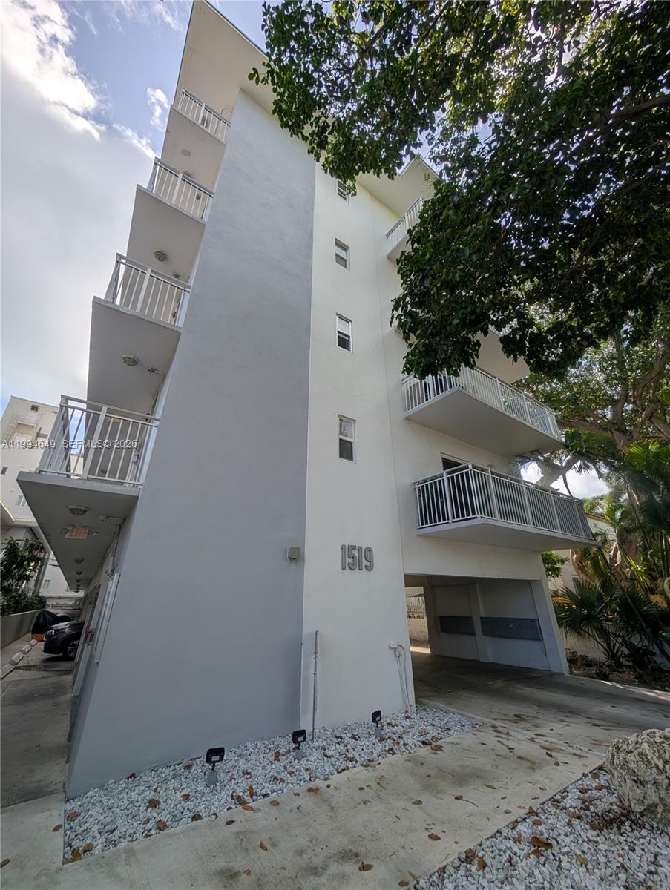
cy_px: 445
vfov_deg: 110.5
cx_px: 335
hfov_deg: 94.6
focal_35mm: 12
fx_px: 309
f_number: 1.7
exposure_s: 1/2924
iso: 46
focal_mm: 2.02
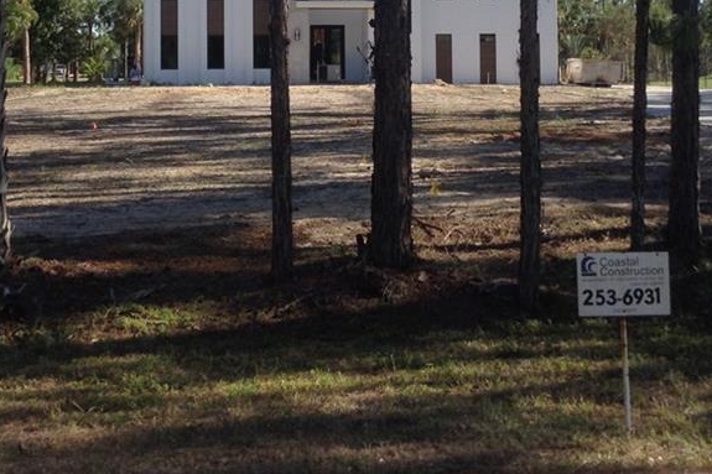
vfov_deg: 21.6
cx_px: 342
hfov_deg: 32.9
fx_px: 1206
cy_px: 16
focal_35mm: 61
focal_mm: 3.3
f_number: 2.4
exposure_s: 1/673
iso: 25
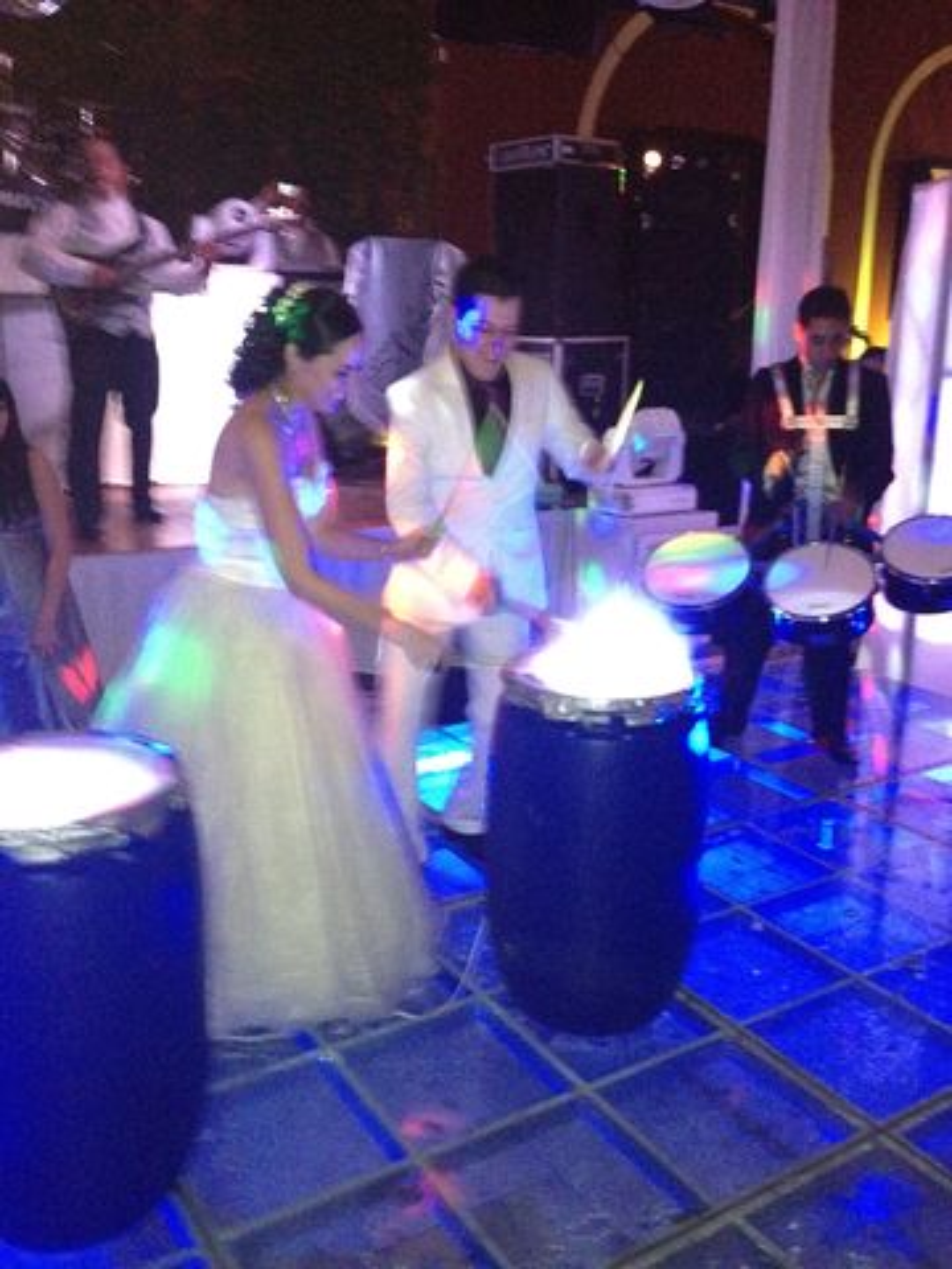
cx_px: 476
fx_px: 1283
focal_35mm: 35
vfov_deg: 52.6
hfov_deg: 40.7
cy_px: 634
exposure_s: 1/16
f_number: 2.4
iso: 800
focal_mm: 4.28
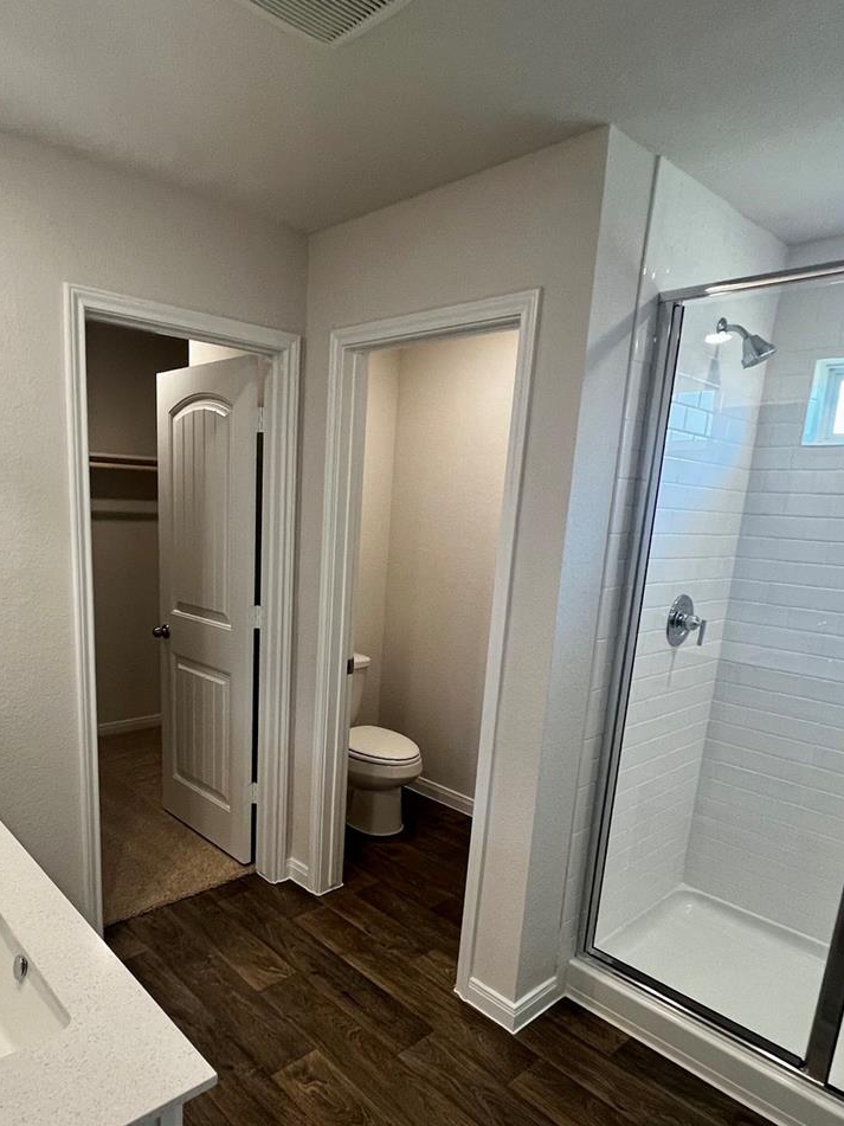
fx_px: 683
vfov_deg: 78.3
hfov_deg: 62.9
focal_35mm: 21
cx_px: 343
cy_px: 663
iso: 160
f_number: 1.8
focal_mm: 1.57
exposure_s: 1/120
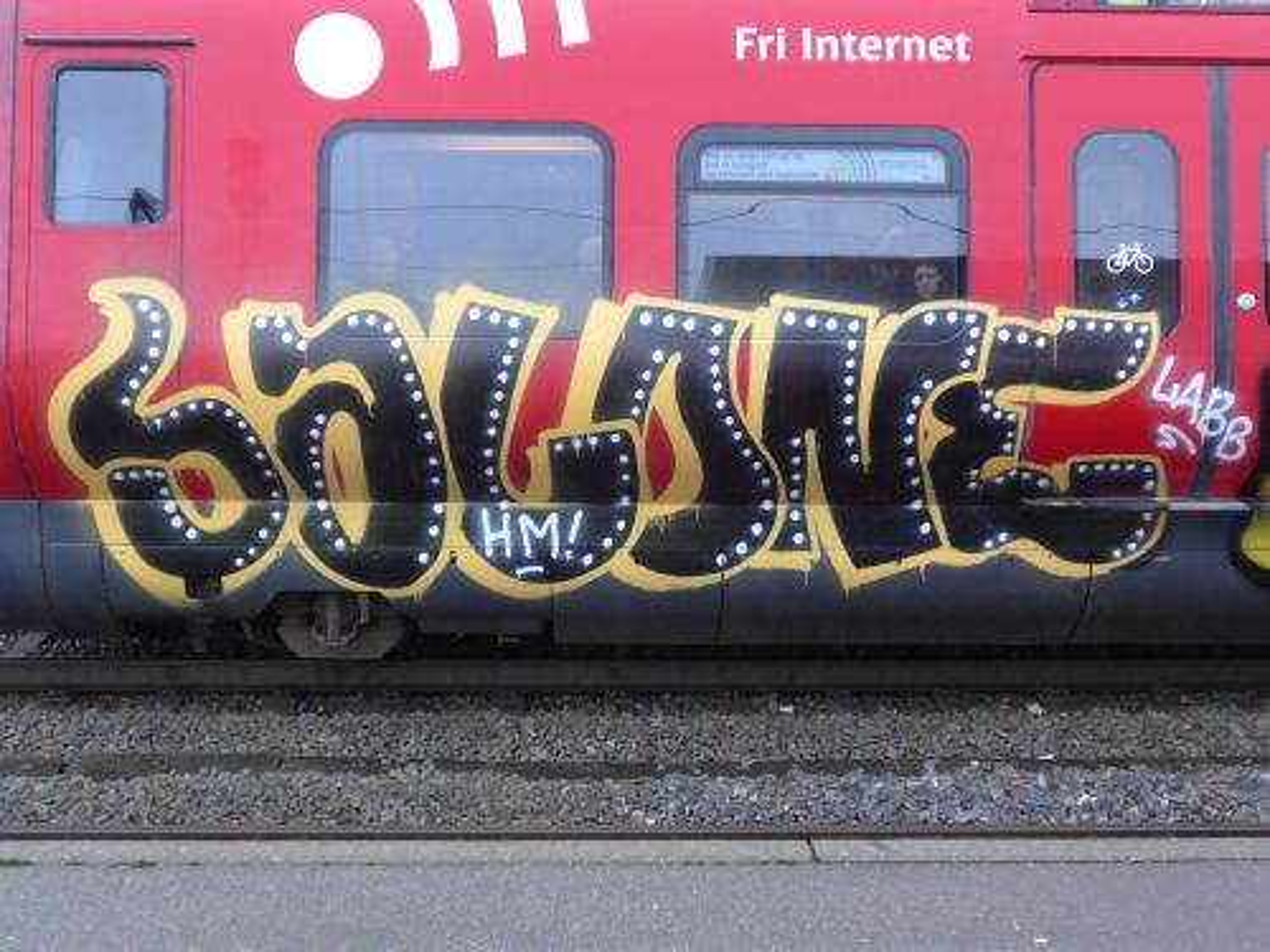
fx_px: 1614
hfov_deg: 42.9
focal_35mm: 44
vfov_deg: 32.9
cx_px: 635
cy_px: 476
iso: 400
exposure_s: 1/60
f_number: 2.8
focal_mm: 9
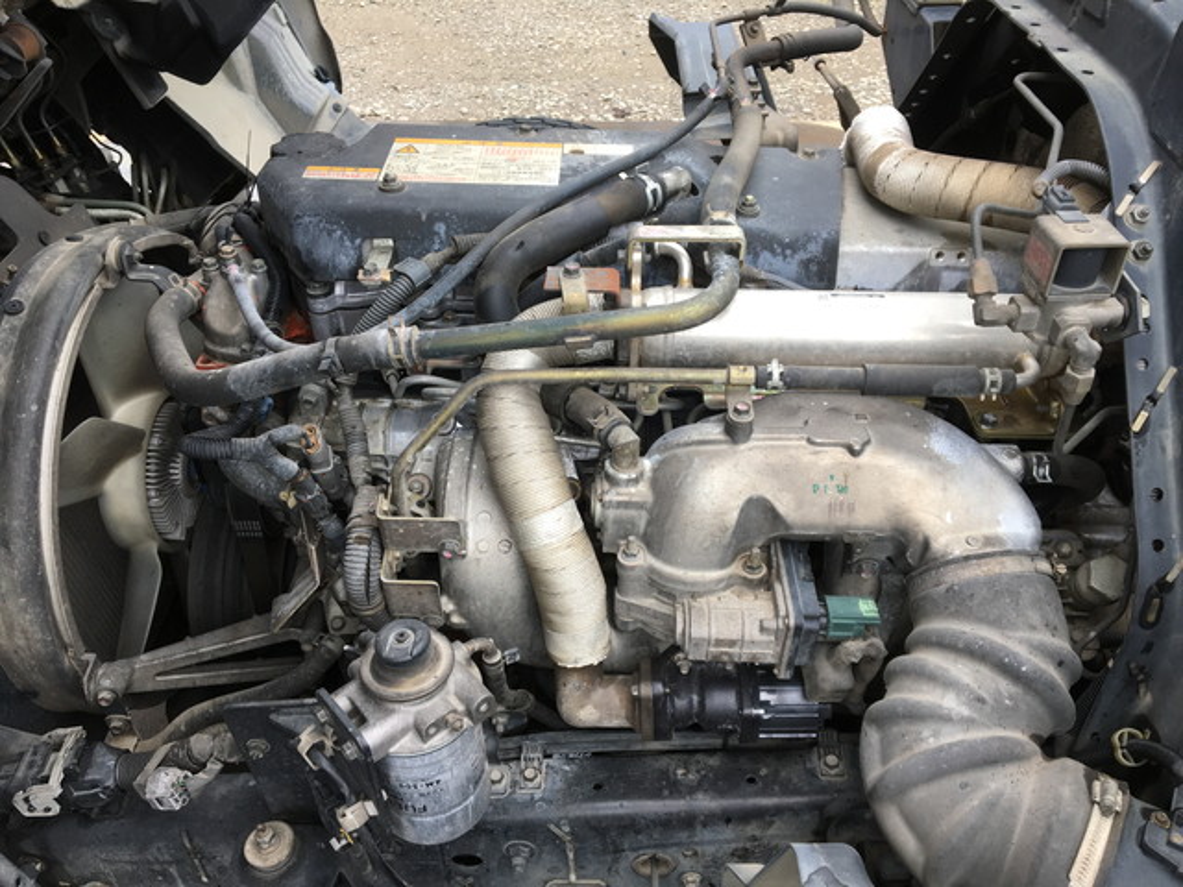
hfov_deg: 61.7
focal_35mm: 29
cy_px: 444
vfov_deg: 48.2
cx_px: 592
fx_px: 991
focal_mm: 4.15
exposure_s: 1/120
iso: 32
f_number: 2.2
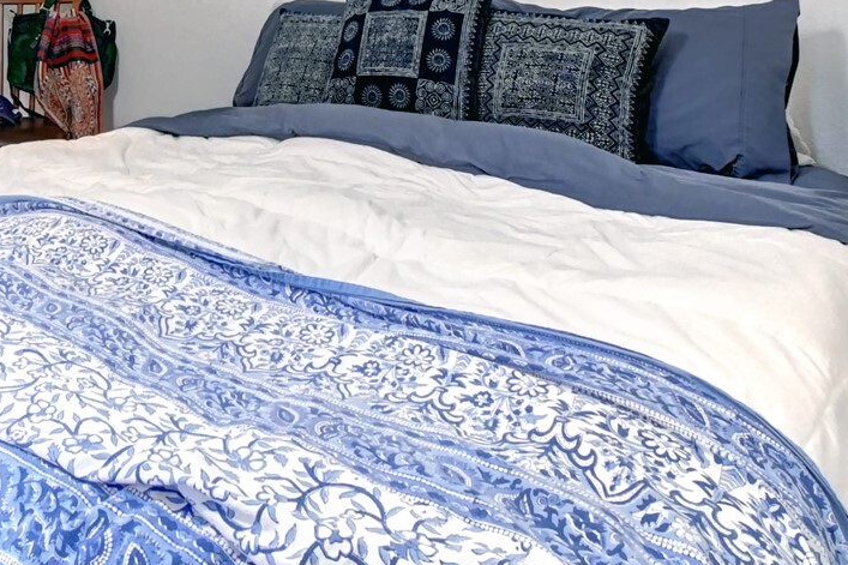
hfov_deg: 49.3
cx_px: 141
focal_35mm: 36
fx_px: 848
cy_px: -20
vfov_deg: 33.3
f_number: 11
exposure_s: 1/1.67
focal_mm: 10
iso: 3200
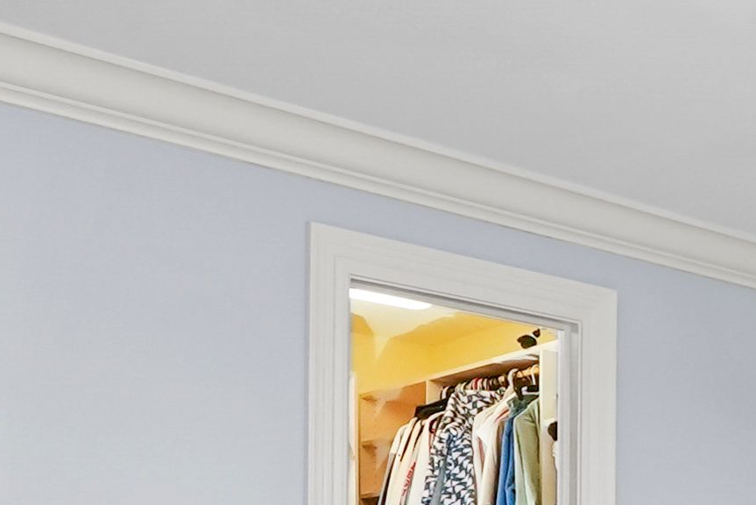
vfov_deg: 21.0
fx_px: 1240
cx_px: 885
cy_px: 646
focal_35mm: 59
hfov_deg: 29.6
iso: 2000
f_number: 13
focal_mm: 12
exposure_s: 1/10
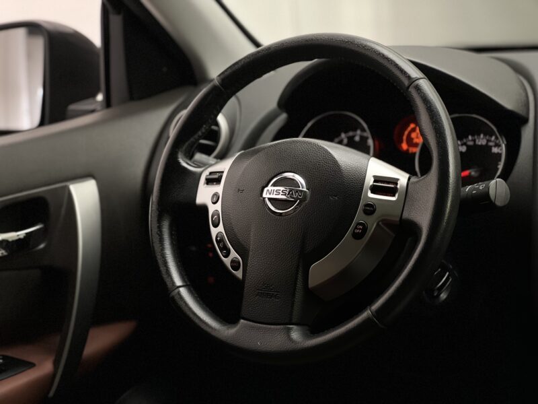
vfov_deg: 19.1
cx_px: 269
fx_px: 1197
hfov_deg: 25.3
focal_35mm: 77
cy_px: 202
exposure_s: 1/32
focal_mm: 9
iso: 400
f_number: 2.8
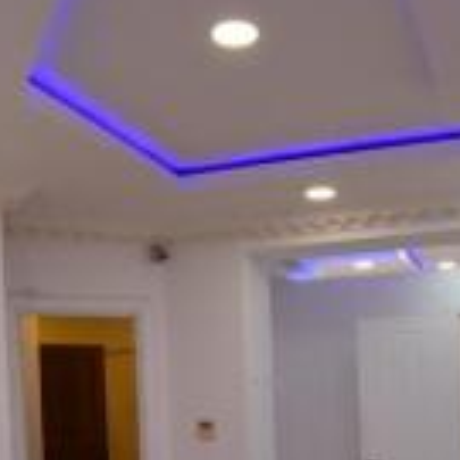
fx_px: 677
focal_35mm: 45
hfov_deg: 37.4
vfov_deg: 35.3
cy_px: 417
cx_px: 279
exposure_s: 1/100
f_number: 5.6
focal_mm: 10
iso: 400
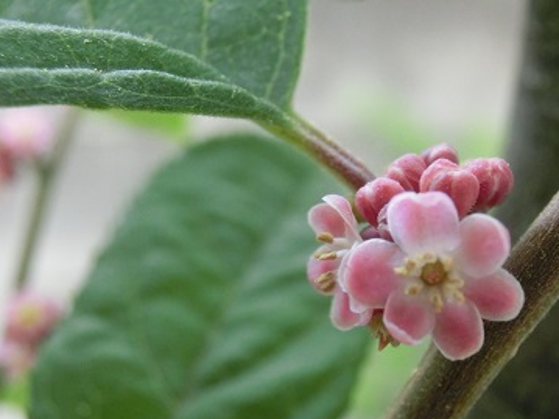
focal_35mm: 49
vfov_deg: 29.5
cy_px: 262
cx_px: 348
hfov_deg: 38.7
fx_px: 791
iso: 640
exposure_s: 1/125
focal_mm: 6.5
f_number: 4.1
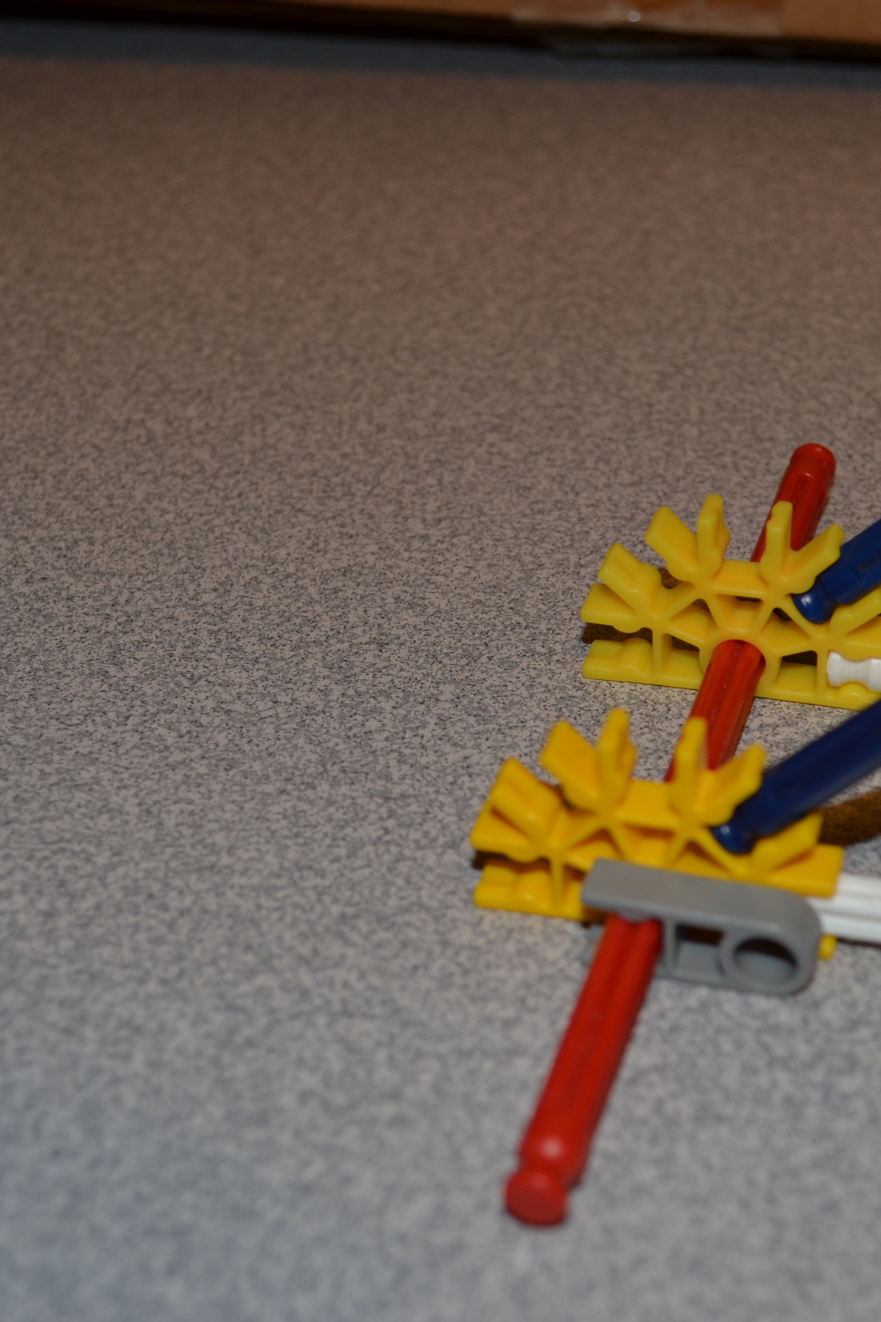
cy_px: 654
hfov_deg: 21.2
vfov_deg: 31.4
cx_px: 567
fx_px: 2349
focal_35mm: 64
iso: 200
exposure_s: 1/30
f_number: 5.6
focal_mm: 28
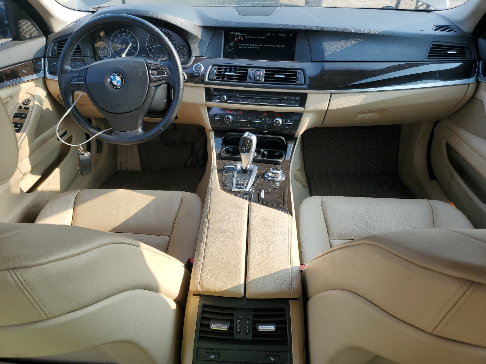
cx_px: 243
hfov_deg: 67.3
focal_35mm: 26
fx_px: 365
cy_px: 182
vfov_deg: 53.1
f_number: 1.5
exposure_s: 1/417
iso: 50
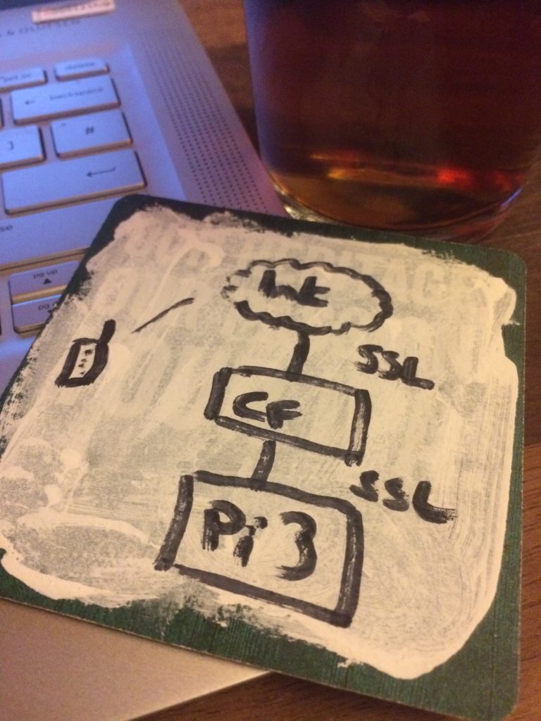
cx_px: 270
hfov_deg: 48.2
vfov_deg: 61.7
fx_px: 604
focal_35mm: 29
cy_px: 360
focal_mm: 4.15
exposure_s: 1/17
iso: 500
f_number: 2.2
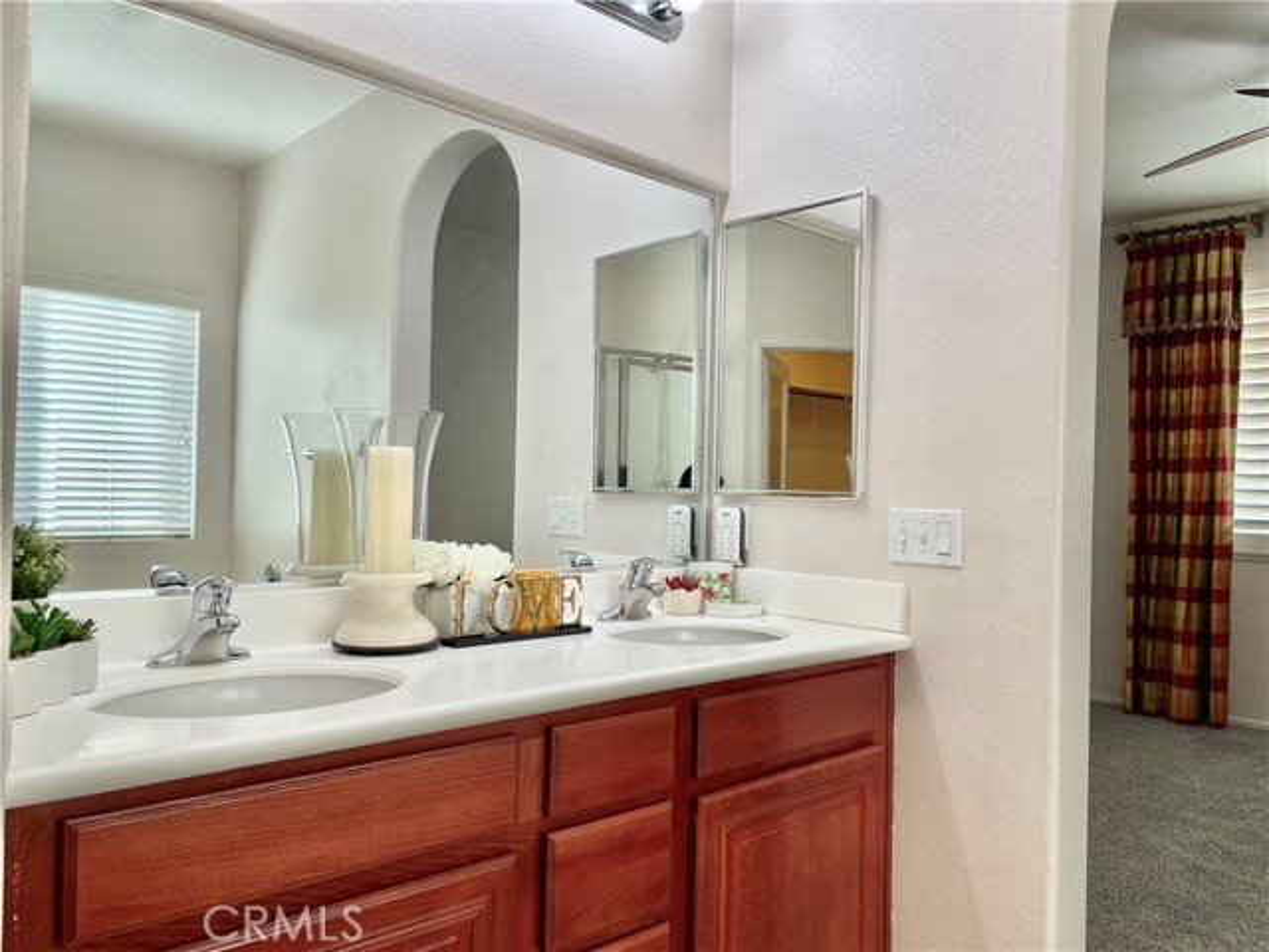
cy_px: 476
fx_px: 953
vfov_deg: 53.1
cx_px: 634
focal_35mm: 26
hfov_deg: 67.3
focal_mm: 4.2
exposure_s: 1/120
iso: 32
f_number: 1.6
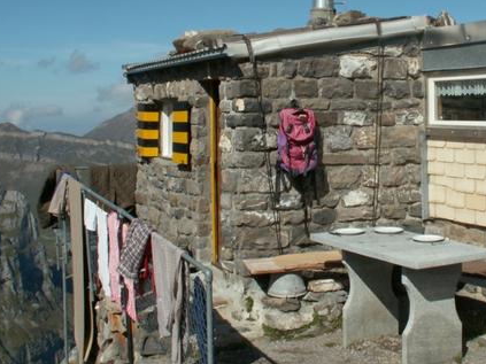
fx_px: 744
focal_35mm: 53
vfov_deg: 27.3
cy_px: 108
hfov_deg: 35.6
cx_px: 350
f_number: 8
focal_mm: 5.86
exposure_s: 1/250
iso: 50
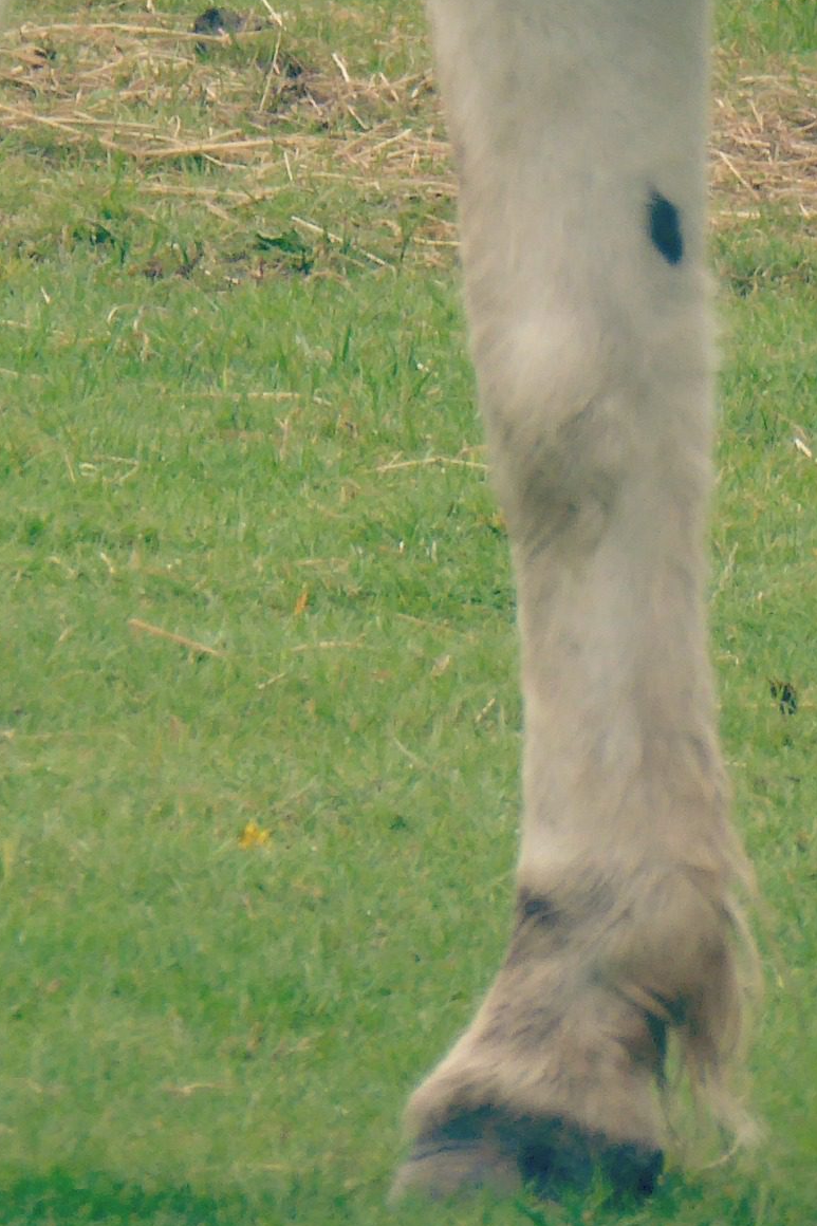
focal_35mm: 2389
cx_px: 445
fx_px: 81343
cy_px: 95
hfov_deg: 0.6
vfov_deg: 0.9
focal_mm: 129
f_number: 6.4
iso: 100
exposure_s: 1/160
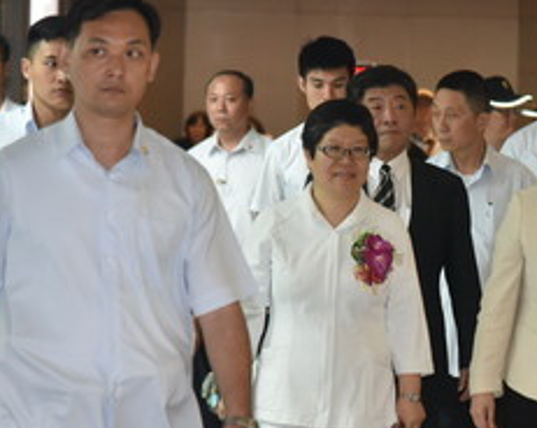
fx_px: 4649
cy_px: 258
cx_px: 560
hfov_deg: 6.6
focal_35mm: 293
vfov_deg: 5.3
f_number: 5.6
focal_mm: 120
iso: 2000
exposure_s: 1/80
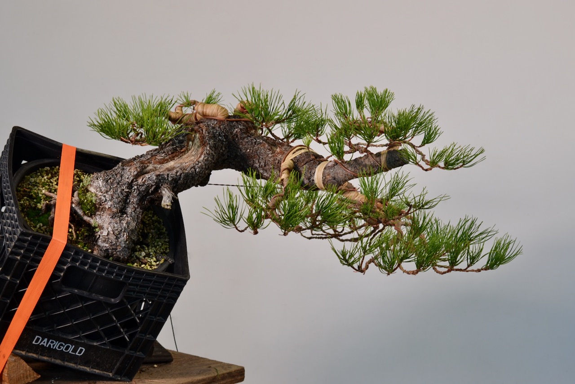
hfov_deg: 27.0
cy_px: 192
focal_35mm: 75
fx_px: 1198
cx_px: 288
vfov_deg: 18.2
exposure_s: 1/15
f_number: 5
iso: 100
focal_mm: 50
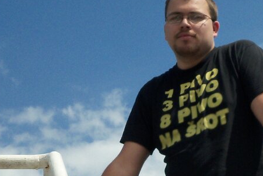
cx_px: 201
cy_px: 210
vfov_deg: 14.1
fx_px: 687
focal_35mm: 94
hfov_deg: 21.5
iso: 80
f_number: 8.8
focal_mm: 5.7
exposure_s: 1/320
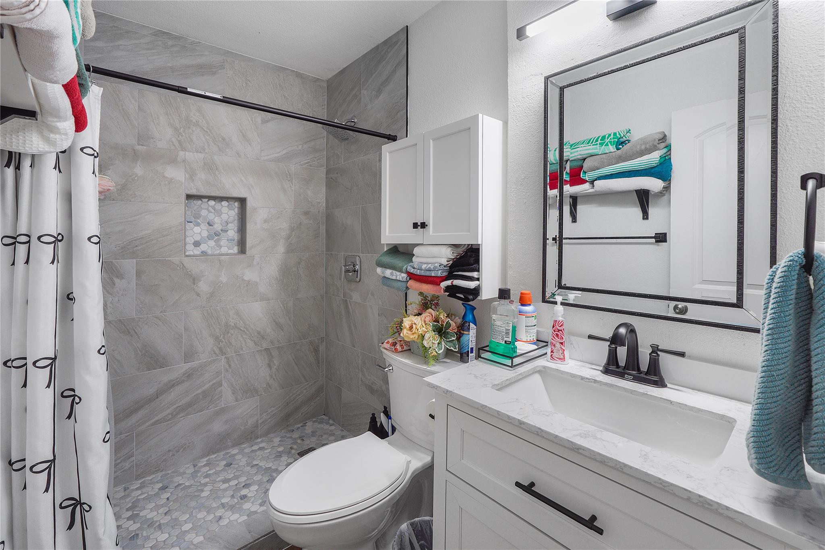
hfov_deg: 100.4
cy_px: 275
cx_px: 412
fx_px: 344
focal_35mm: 15
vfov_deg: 77.3
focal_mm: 10
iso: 100
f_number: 6.3
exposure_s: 1/5
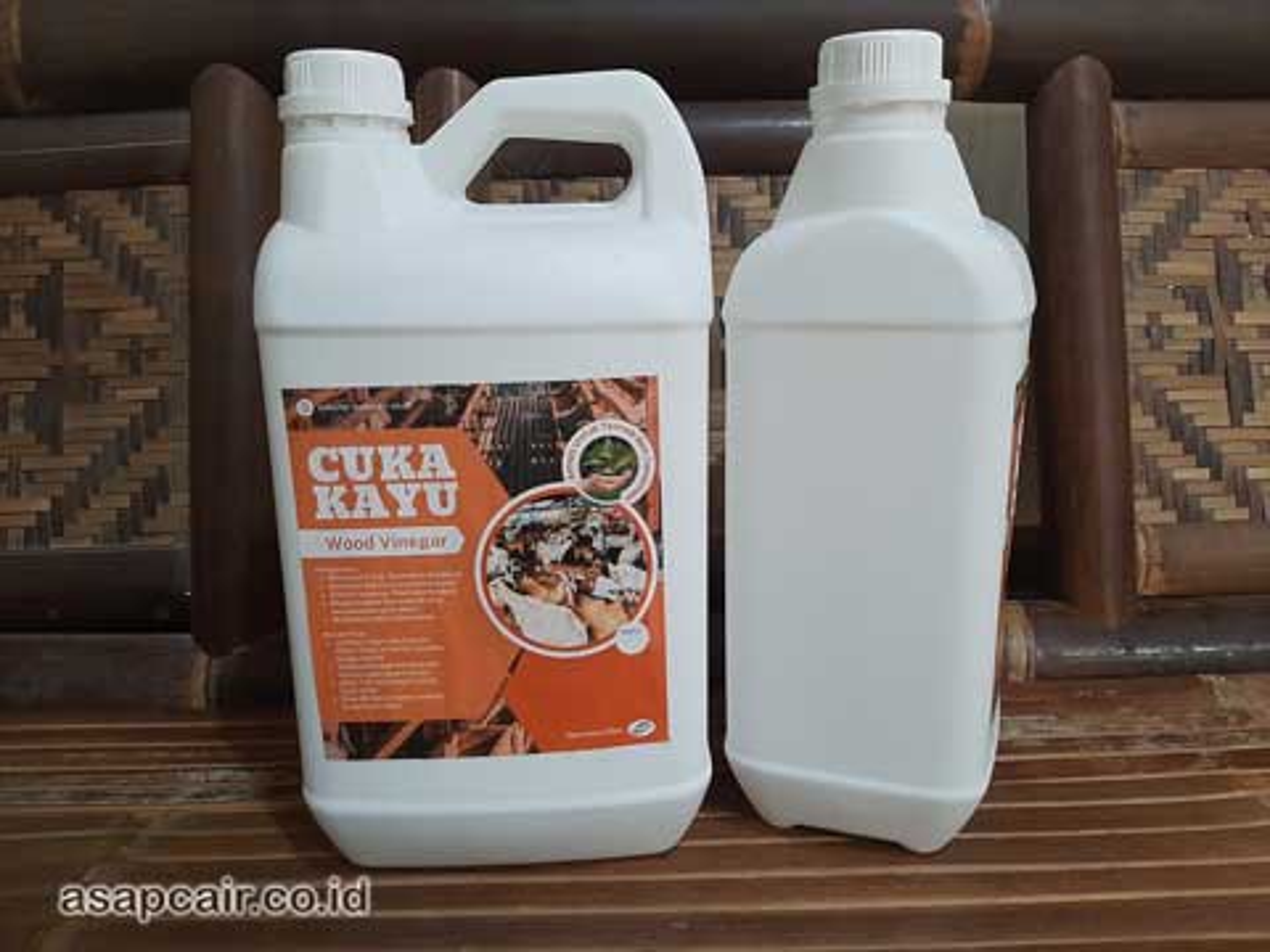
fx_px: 991
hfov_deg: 65.3
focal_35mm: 27
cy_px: 476
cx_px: 635
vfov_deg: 51.4
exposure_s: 1/25
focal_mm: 3.93
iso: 500
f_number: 1.7
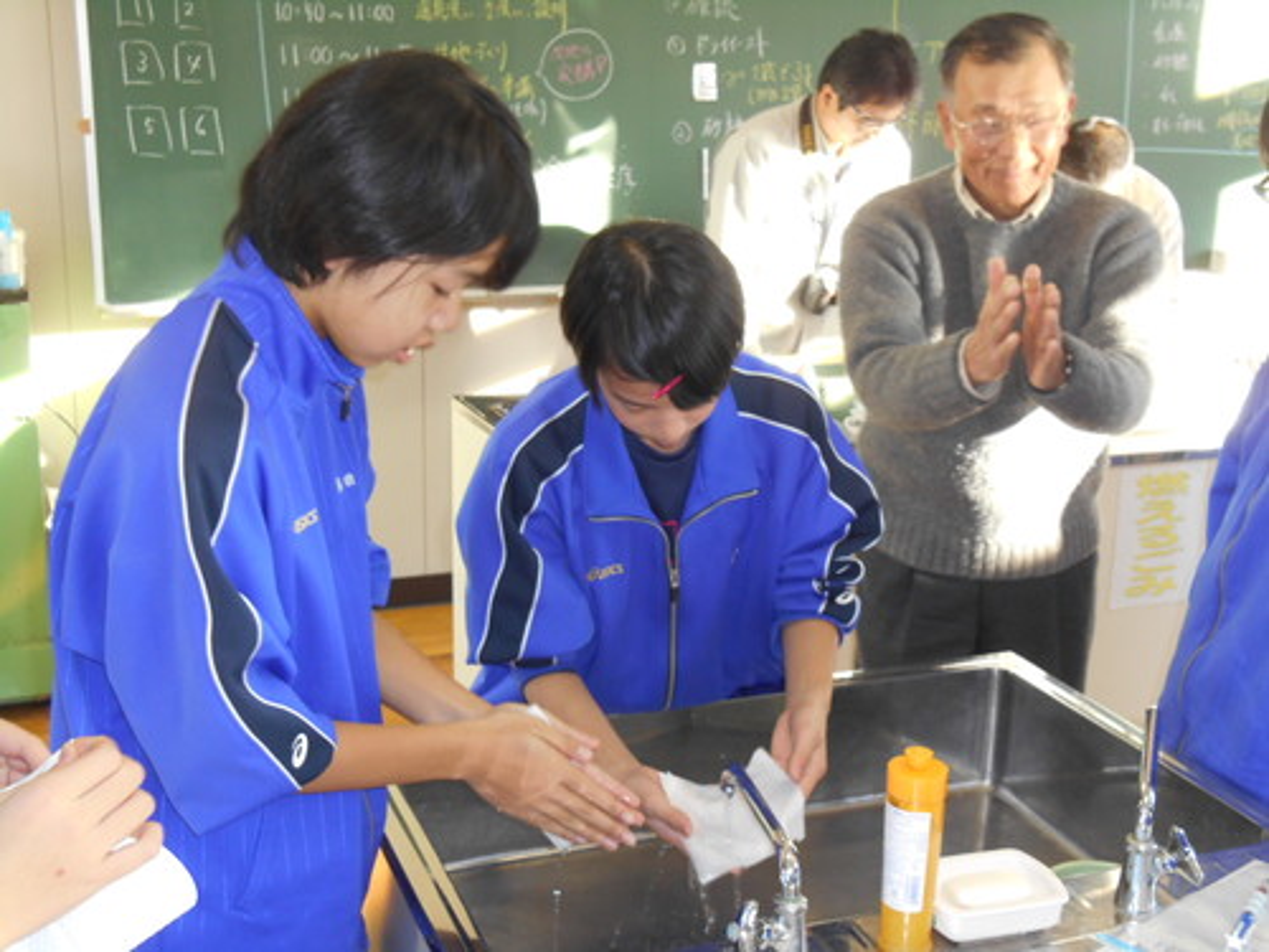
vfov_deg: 31.5
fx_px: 1686
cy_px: 476
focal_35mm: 46
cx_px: 634
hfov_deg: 41.2
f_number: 4
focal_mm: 8.3
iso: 220
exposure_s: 1/30
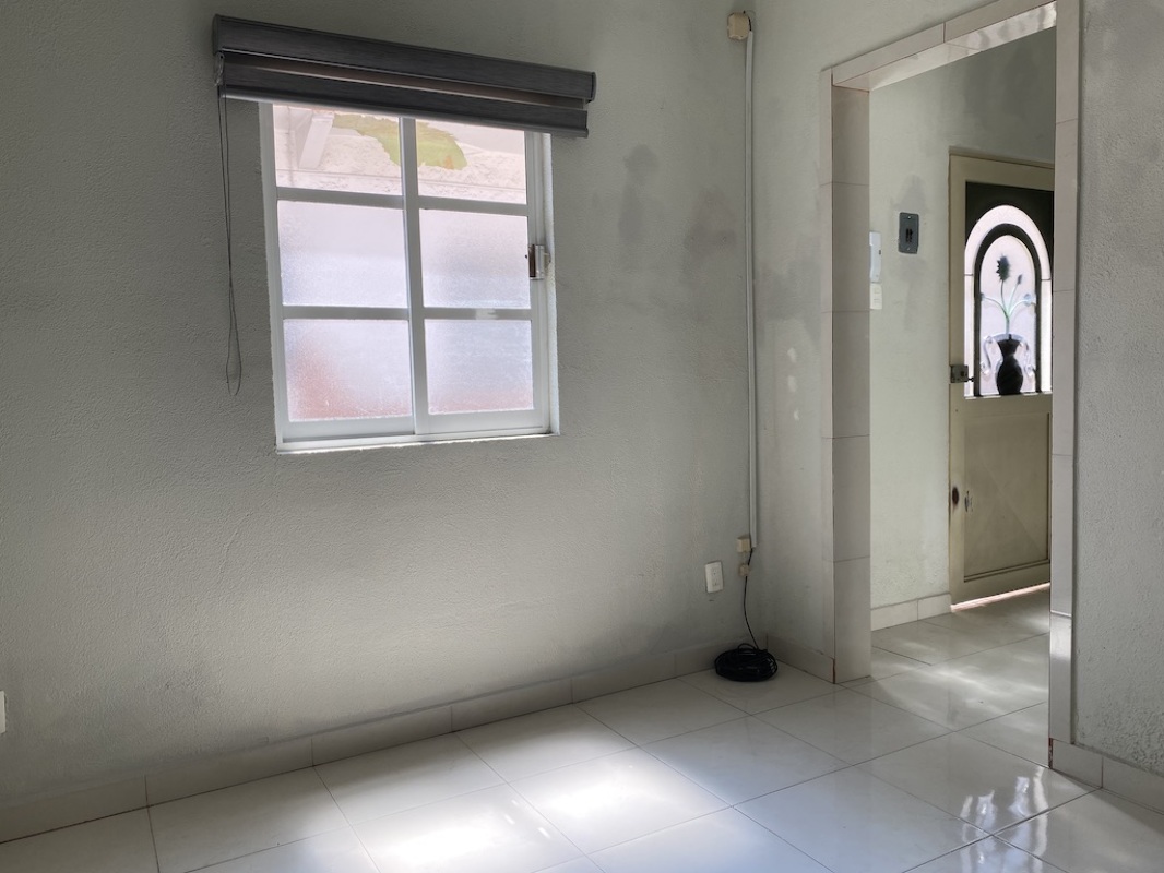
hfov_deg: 67.3
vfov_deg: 53.1
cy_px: 436
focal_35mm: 26
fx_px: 874
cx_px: 582
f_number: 1.8
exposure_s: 1/198
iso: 32
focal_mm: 4.25
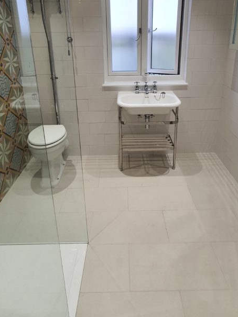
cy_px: 91
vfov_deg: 72.5
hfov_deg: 61.1
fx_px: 202
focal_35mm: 22
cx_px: 124
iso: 64
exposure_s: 1/50
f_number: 2.2
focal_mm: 1.8
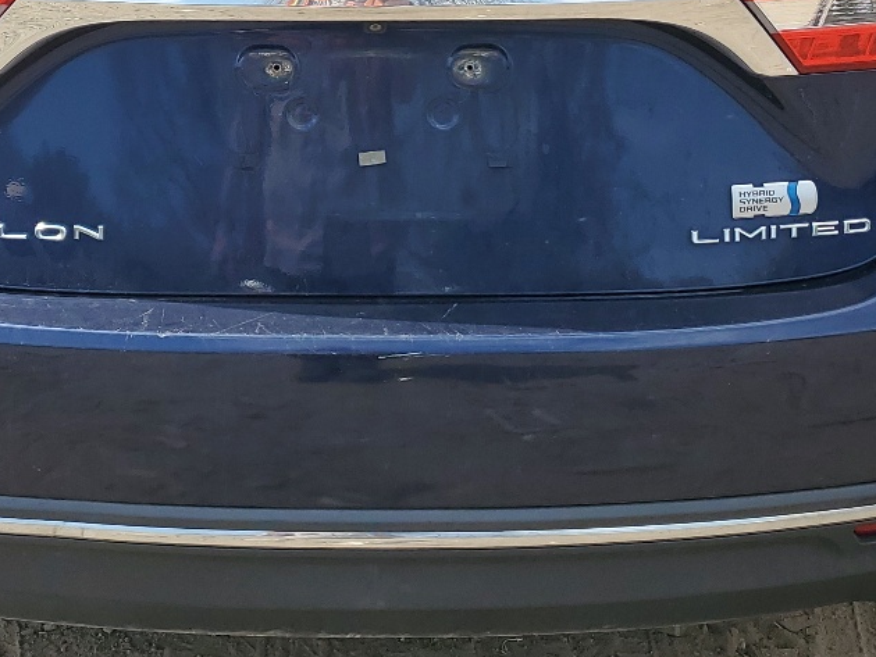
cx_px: 343
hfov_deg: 29.3
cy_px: 65
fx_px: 1671
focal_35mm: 66
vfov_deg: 21.8
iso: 50
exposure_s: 1/1667
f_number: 1.5
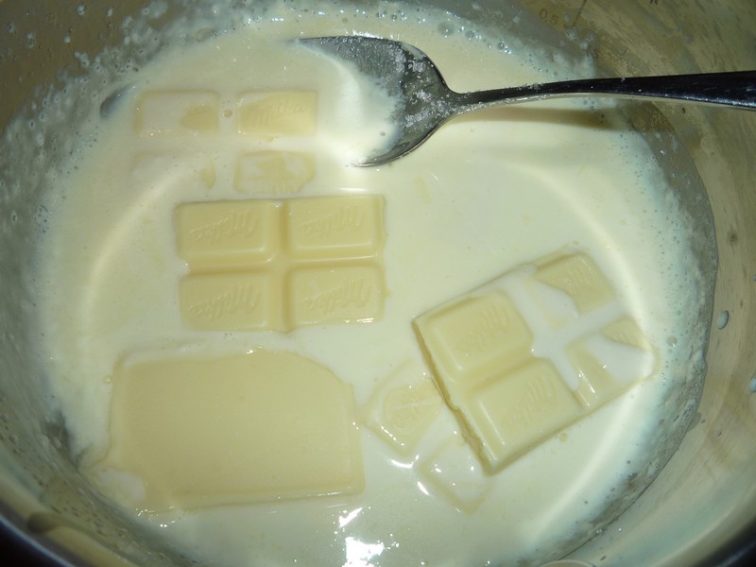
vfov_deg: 46.8
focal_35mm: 30
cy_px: 284
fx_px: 655
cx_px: 378
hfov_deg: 60.0
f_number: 4
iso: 100
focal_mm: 5.2
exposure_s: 1/30
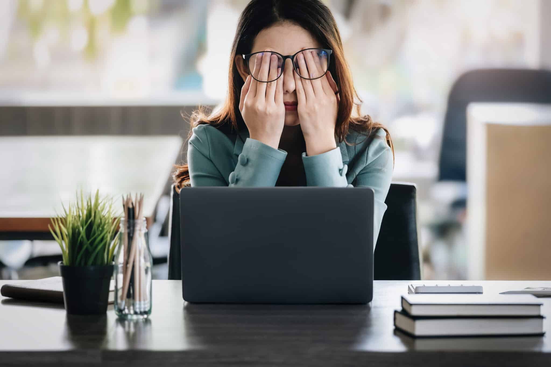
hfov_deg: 9.8
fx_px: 3214
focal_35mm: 210
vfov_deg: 6.5
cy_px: 184
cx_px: 276
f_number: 2.8
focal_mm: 140
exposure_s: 1/100
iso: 1000
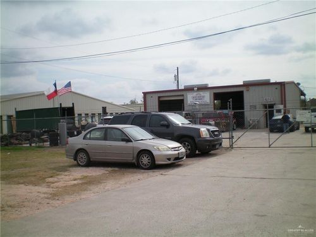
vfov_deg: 37.7
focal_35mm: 38
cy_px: 118
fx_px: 347
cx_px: 158
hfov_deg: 49.0
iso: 64
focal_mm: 6.3
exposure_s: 1/800
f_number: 4.6
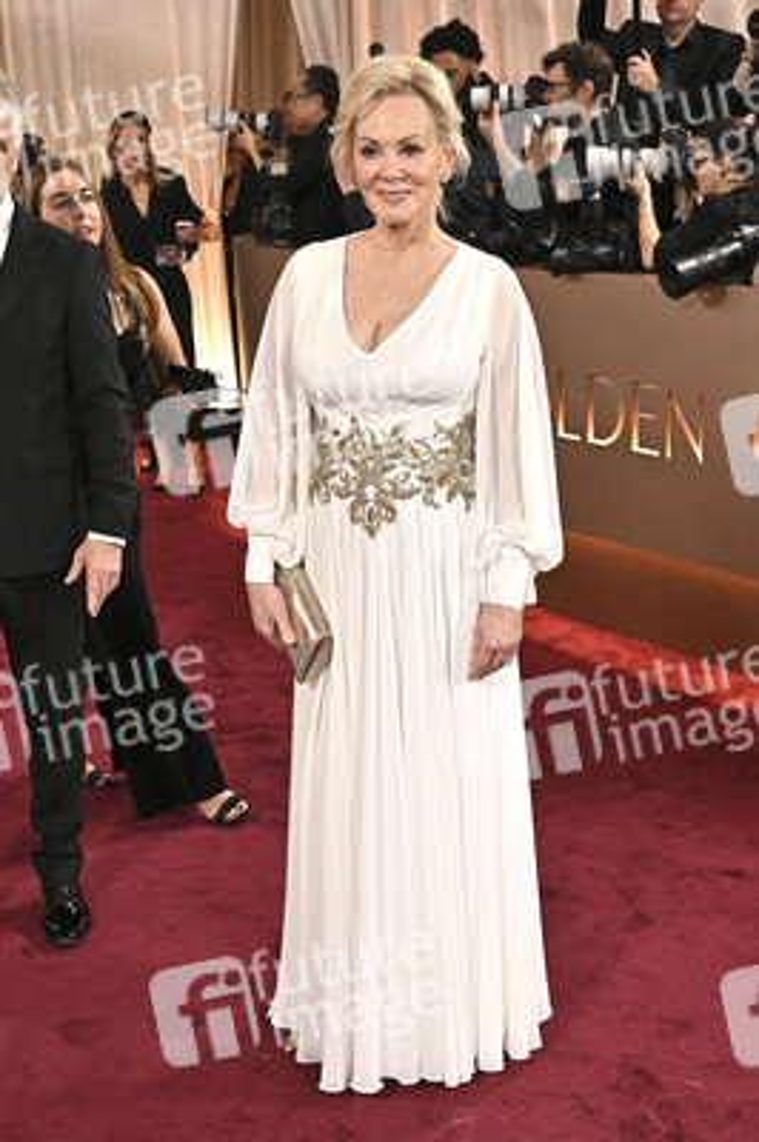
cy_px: 571
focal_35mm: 39
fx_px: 1235
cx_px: 380
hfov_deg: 34.2
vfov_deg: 49.6
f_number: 5.6
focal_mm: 39
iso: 2500
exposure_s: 1/320
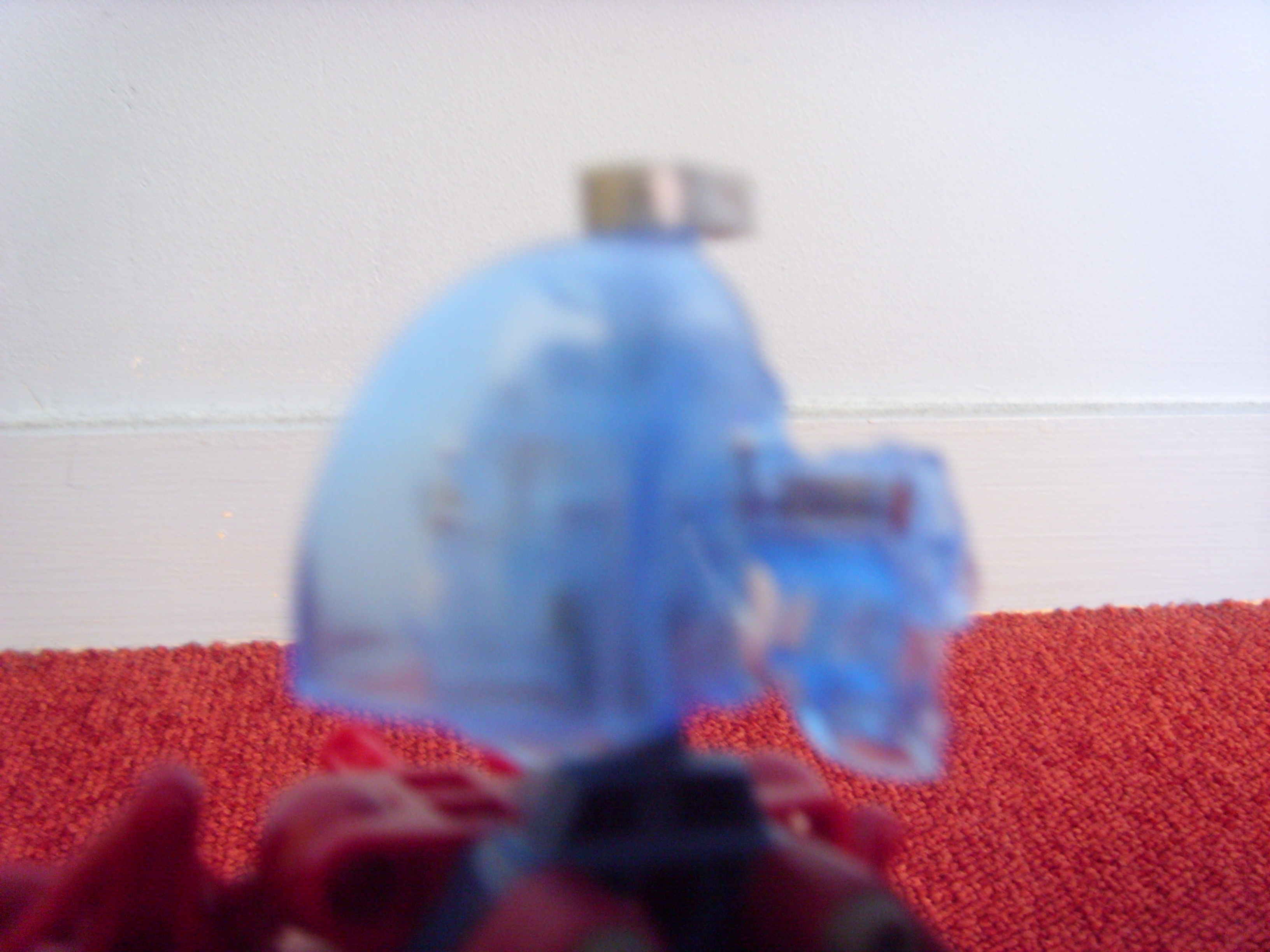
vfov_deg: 45.4
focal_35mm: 31
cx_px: 635
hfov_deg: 58.4
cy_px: 476
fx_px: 1137
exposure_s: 1/14
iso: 300
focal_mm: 6.3
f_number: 3.5
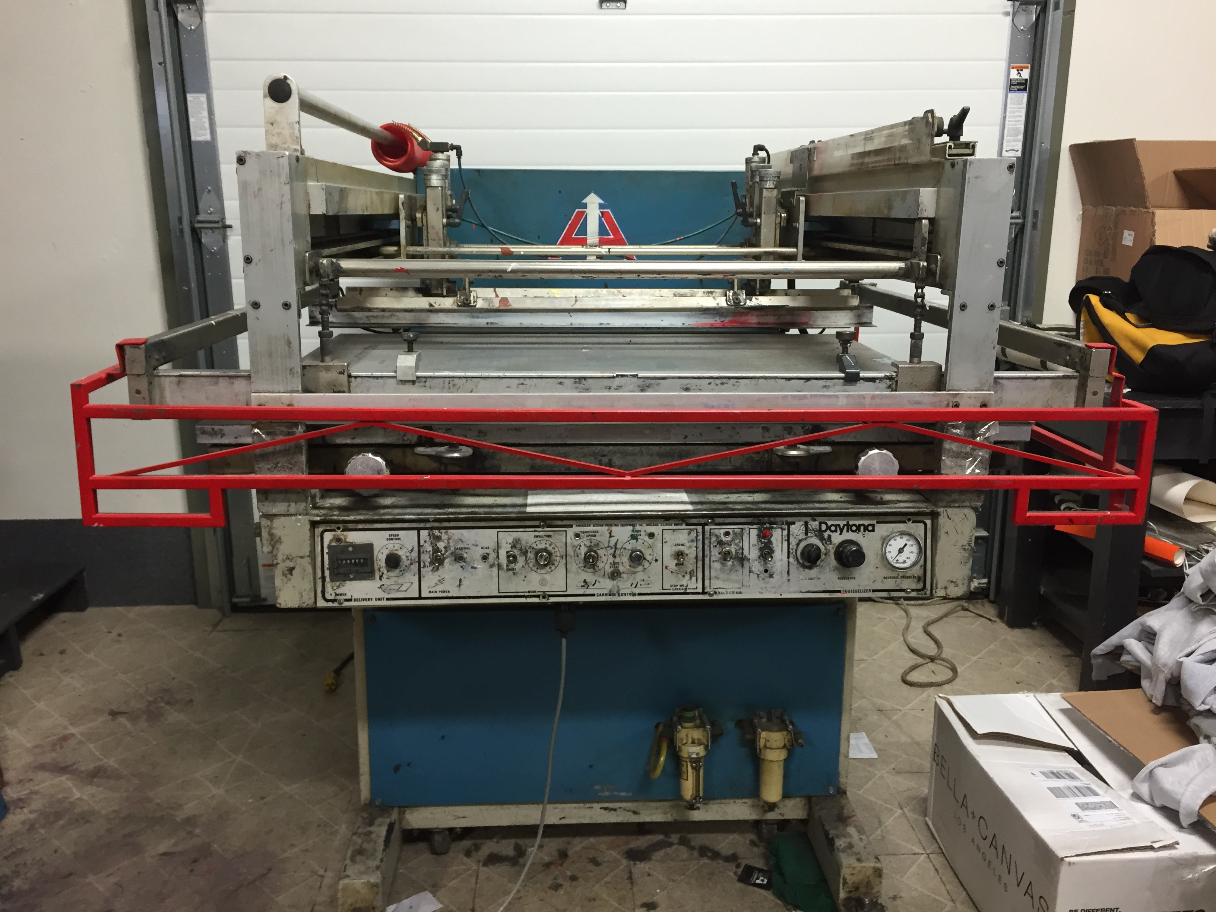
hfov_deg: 61.7
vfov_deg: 48.2
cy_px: 456
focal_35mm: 29
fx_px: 1019
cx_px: 608
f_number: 2.2
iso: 100
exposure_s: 1/30
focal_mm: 4.15
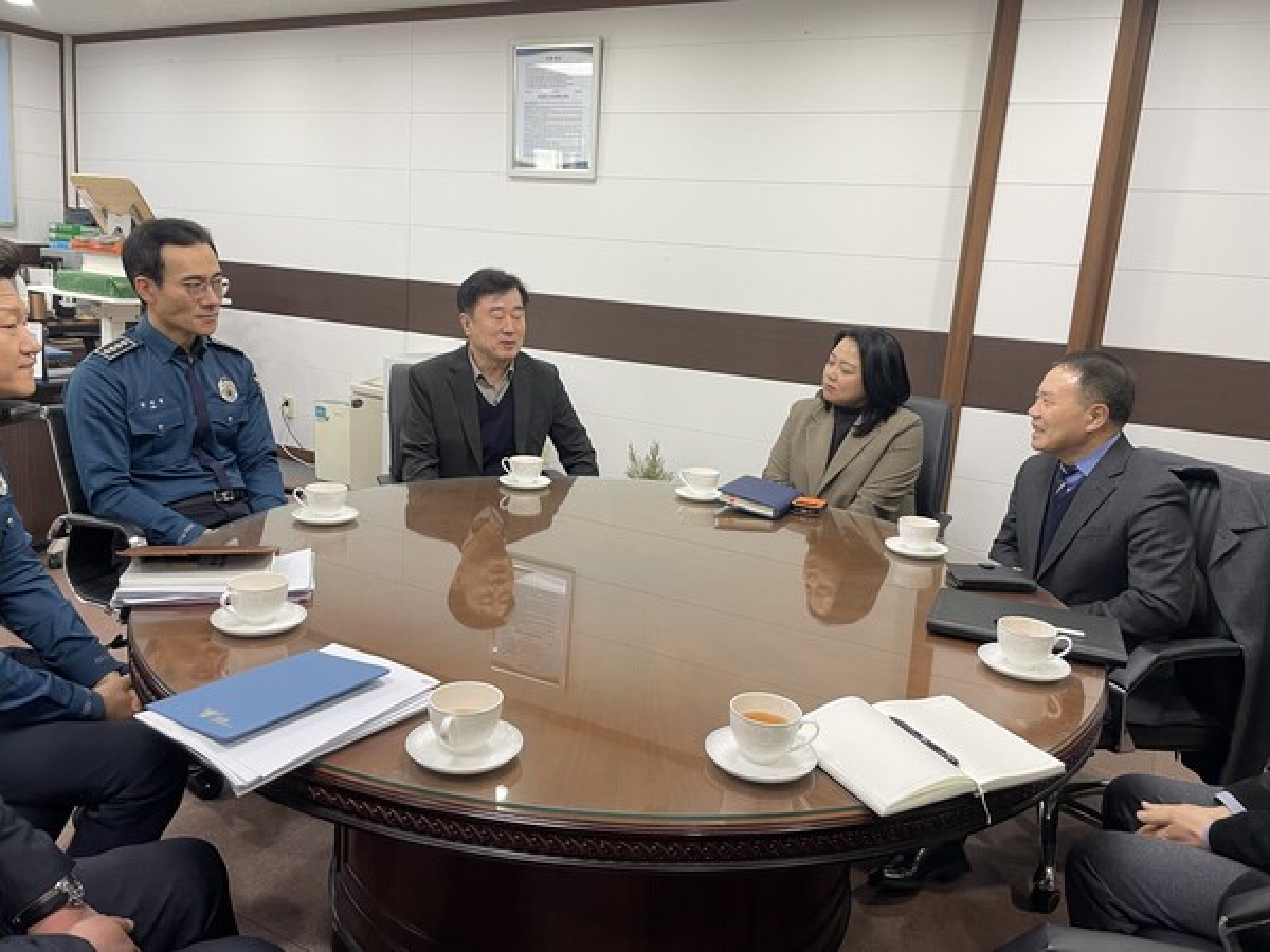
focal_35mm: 26
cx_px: 635
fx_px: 954
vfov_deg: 53.1
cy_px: 476
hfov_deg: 67.3
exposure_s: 1/60
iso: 80
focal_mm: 4.2
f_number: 1.6
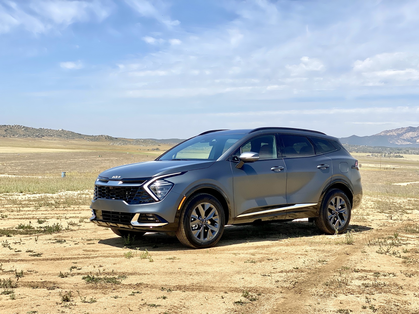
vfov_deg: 28.0
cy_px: 157
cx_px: 210
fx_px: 629
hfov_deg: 36.8
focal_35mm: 52
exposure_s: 1/2179
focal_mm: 6
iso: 20
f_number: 2
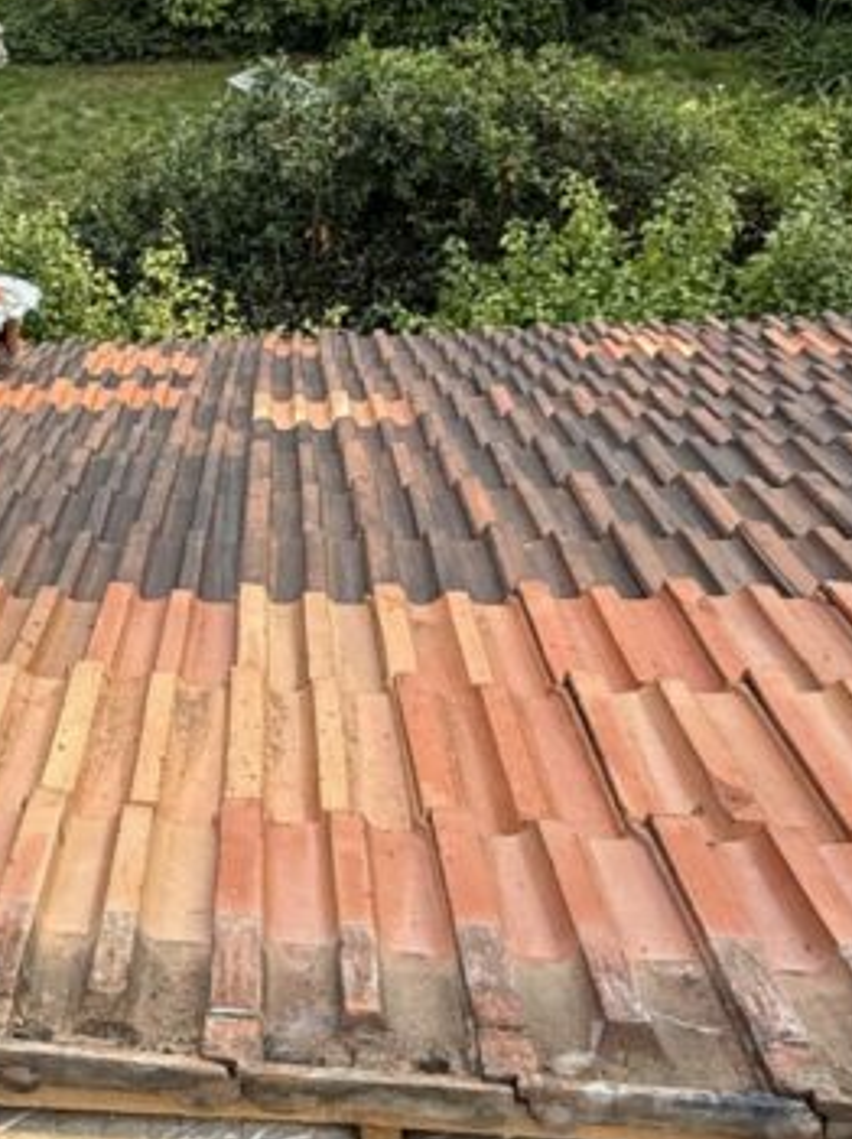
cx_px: 55
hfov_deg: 33.0
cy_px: 521
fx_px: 1347
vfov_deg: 45.8
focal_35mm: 41
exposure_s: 1/760
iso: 50
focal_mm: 2.22
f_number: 2.2
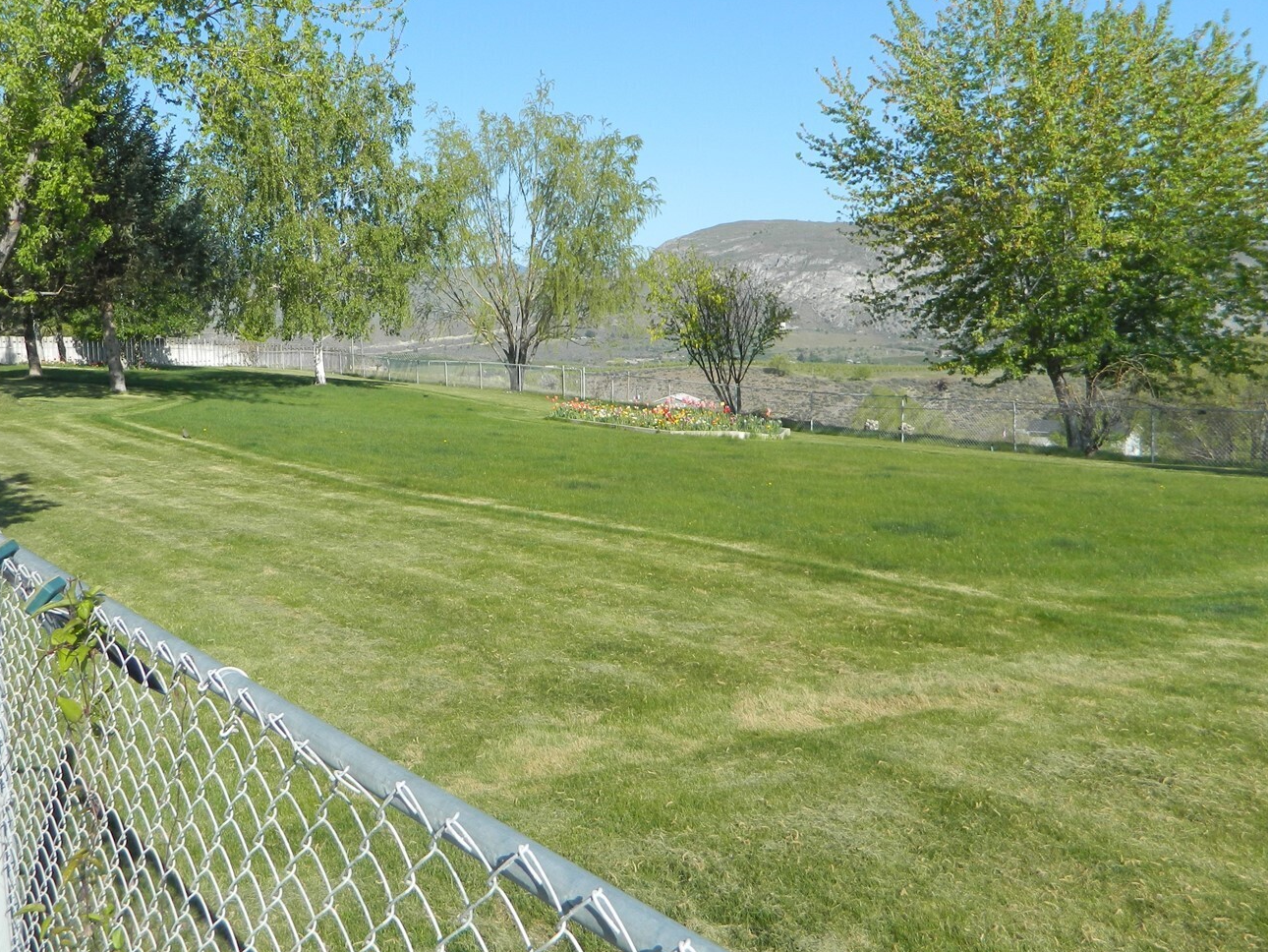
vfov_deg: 45.4
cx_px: 498
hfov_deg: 57.8
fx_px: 1136
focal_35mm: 31
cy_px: 435
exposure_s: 1/125
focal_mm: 4.5
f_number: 8.7
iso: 80
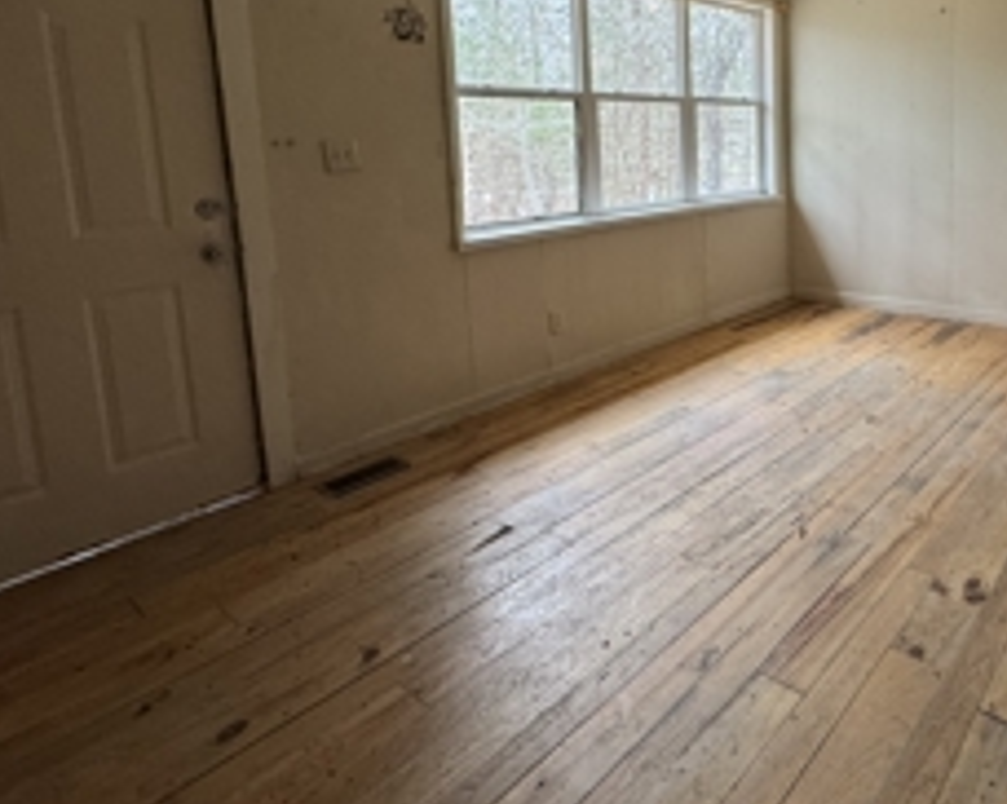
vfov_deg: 56.5
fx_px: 715
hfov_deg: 65.7
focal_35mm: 24
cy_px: 225
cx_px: 764
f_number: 2.2
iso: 250
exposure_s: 1/99
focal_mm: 2.22
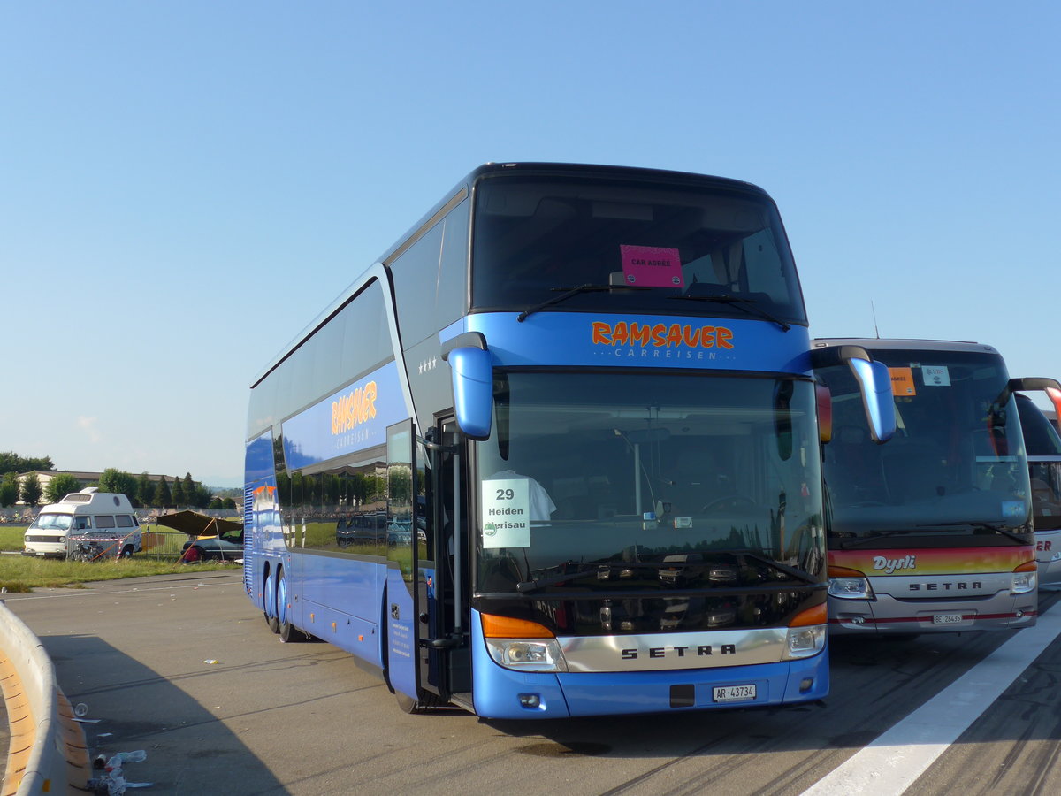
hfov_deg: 42.9
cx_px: 530
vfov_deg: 32.9
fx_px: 1349
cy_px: 398
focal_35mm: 44
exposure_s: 1/1000
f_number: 2.8
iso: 80
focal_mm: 9
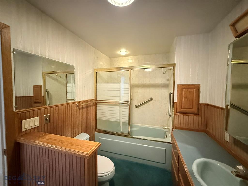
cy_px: 93
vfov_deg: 85.7
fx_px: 100
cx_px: 124
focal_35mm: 14
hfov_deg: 102.1
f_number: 2.2
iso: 1000
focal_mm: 2.22
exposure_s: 1/40
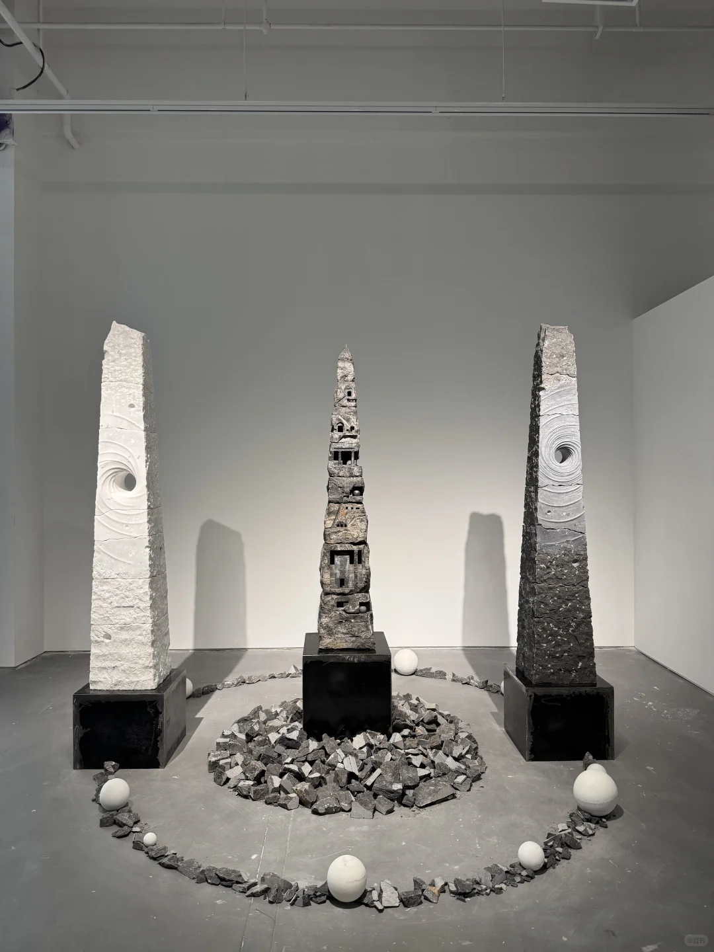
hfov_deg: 56.8
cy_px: 476
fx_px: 660
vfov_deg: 71.6
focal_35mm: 24
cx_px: 357
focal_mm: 6.76
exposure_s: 1/121
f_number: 1.78
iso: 160
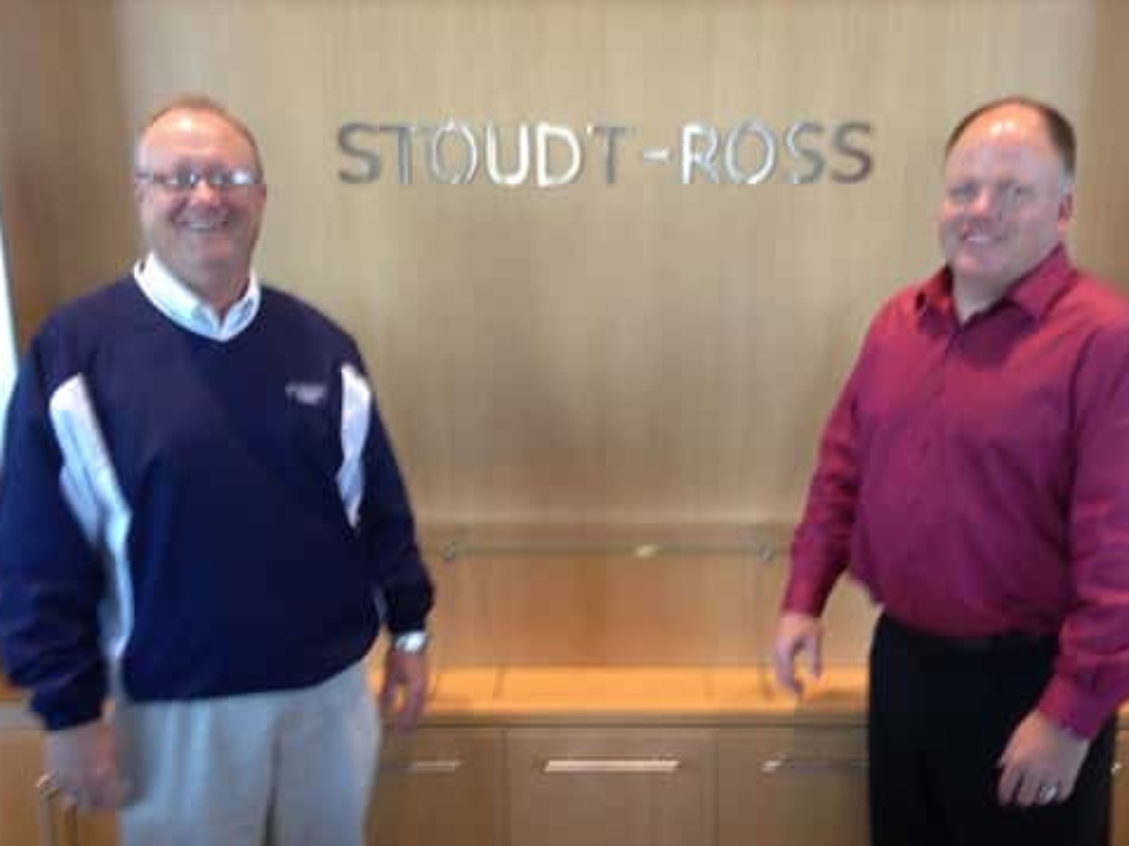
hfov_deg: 46.8
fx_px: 1304
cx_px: 610
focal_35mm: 40
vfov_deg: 35.8
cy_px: 508
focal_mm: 4.12
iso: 64
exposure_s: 1/20
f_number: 2.4
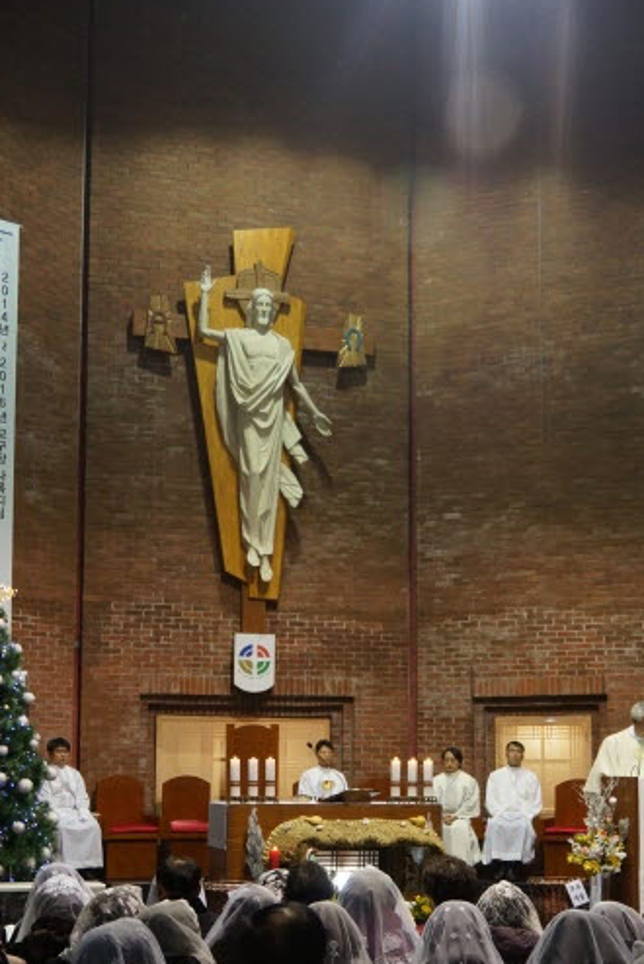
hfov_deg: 26.5
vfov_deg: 38.3
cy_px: 660
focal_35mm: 51
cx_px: 342
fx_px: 1366
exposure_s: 1/60
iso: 1000
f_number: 4
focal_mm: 24
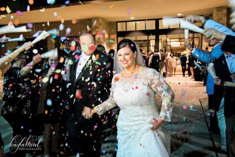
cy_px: 78
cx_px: 119
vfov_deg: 39.9
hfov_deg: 57.2
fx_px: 215
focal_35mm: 33
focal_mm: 32
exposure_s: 1/60
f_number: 4
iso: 8000
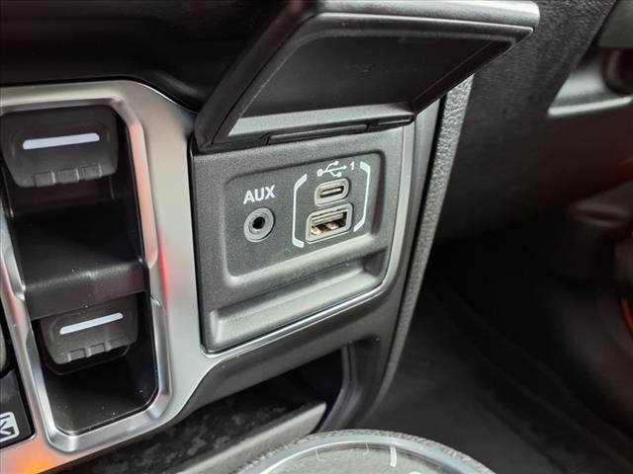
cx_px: 316
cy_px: 237
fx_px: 494
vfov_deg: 51.4
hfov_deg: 65.3
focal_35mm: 27
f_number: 1.9
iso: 200
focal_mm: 3.58
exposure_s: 1/30
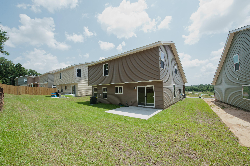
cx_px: 125
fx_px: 104
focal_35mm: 15
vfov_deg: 77.2
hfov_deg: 100.4
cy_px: 83
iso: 500
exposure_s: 1/400
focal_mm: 15
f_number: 10
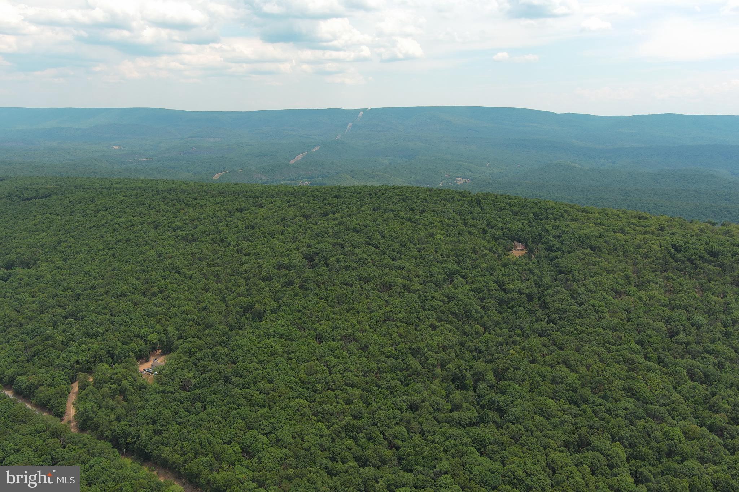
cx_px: 370
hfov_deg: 63.7
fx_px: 595
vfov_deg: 45.0
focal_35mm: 29
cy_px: 246
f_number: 2.8
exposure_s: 1/1318
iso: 100
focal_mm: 10.57
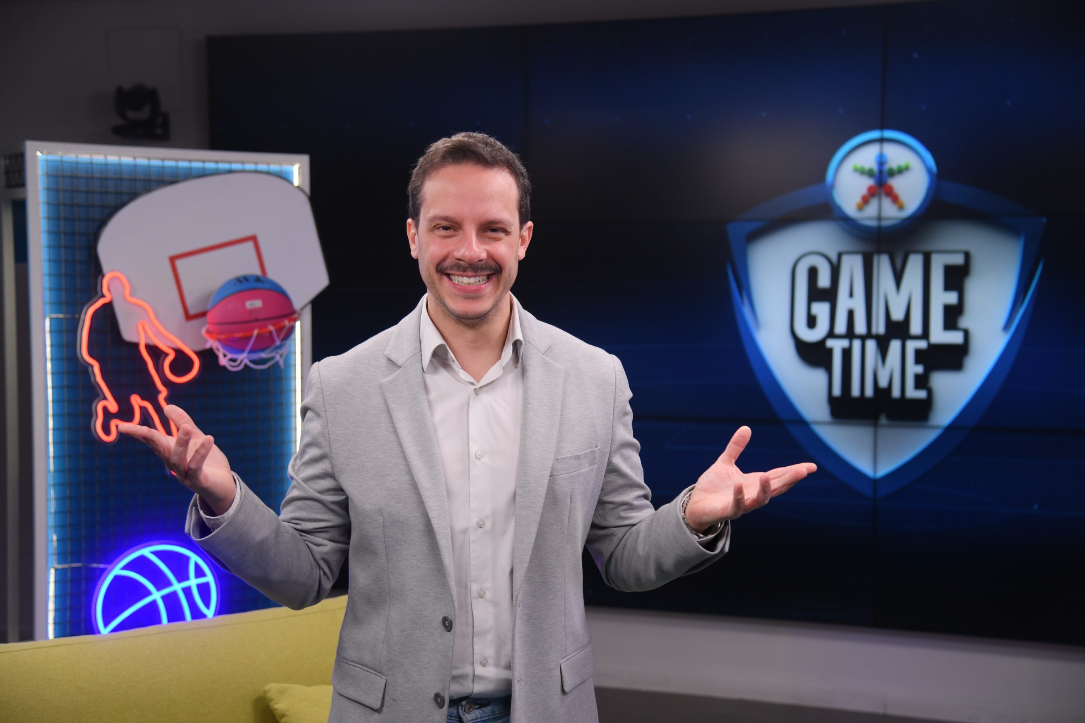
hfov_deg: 39.6
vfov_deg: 27.0
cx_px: 542
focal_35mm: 50
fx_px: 1507
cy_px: 362
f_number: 4
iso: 640
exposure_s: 1/320
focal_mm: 50
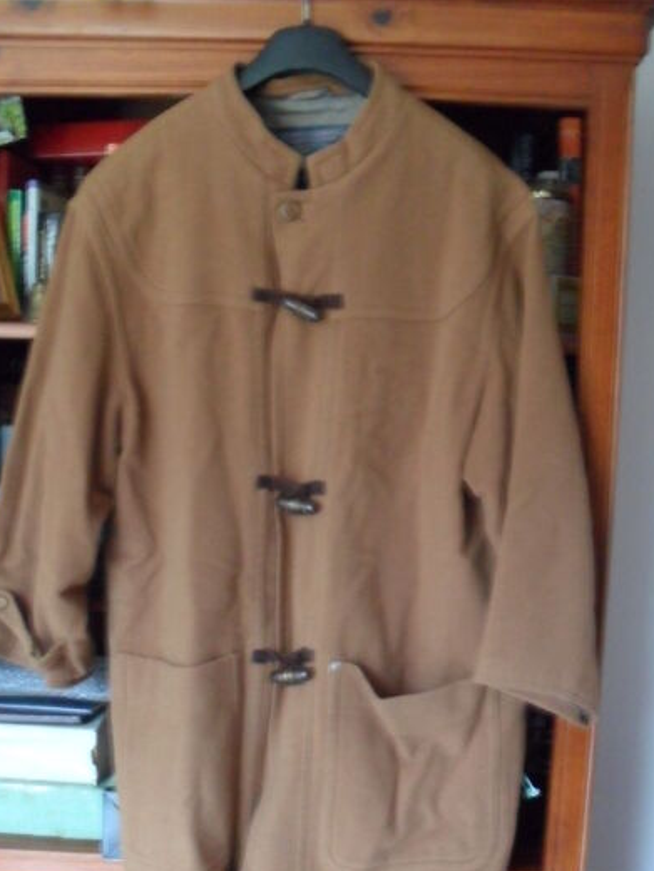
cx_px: 341
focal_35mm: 43
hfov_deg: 33.6
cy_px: 492
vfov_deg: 43.8
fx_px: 1083
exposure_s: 1/4
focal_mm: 6.3
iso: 400
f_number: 3
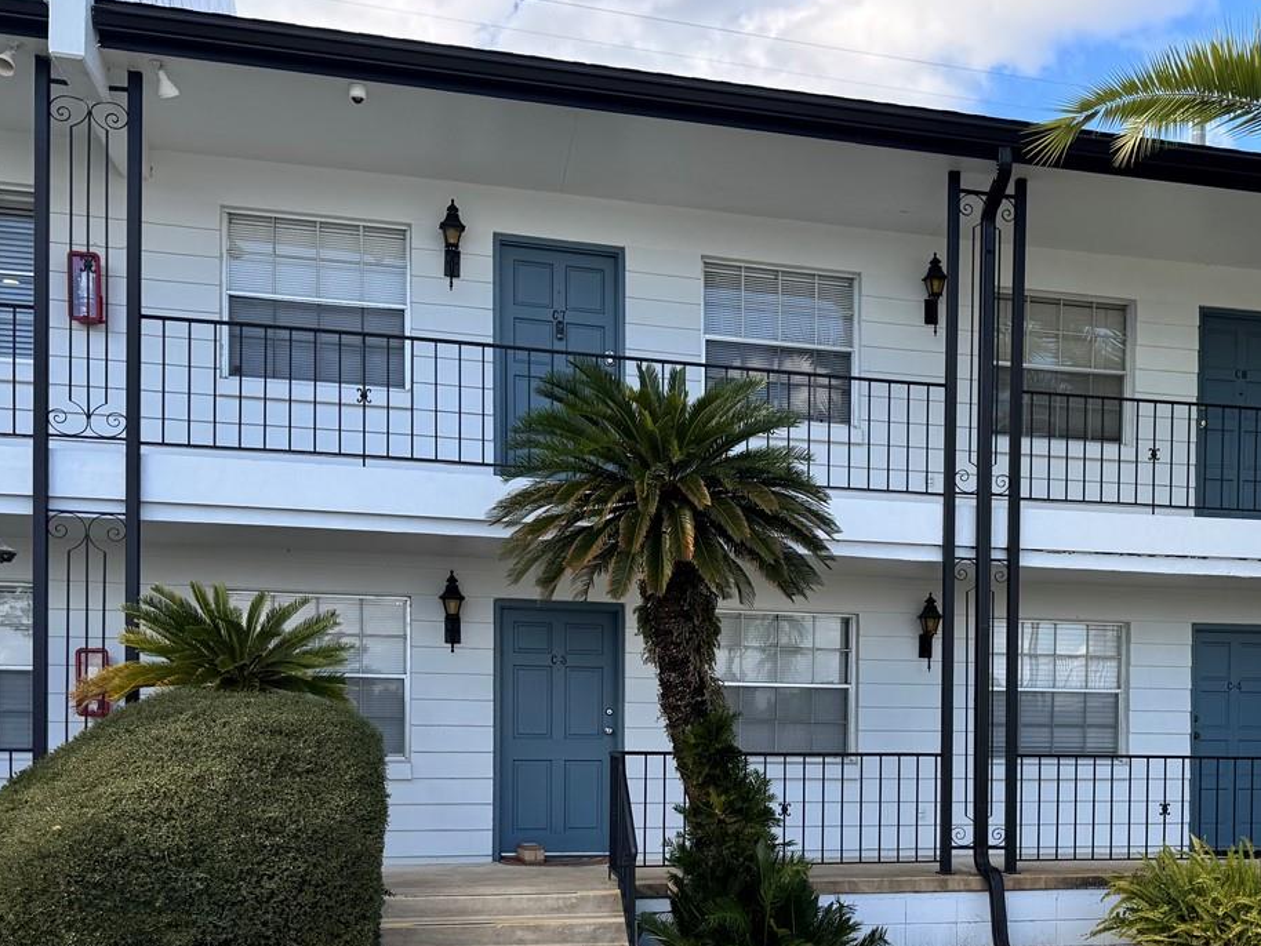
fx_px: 1530
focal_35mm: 42
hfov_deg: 43.6
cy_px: 746
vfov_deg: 33.4
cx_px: 922
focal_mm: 6.76
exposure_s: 1/1131
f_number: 1.78
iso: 80
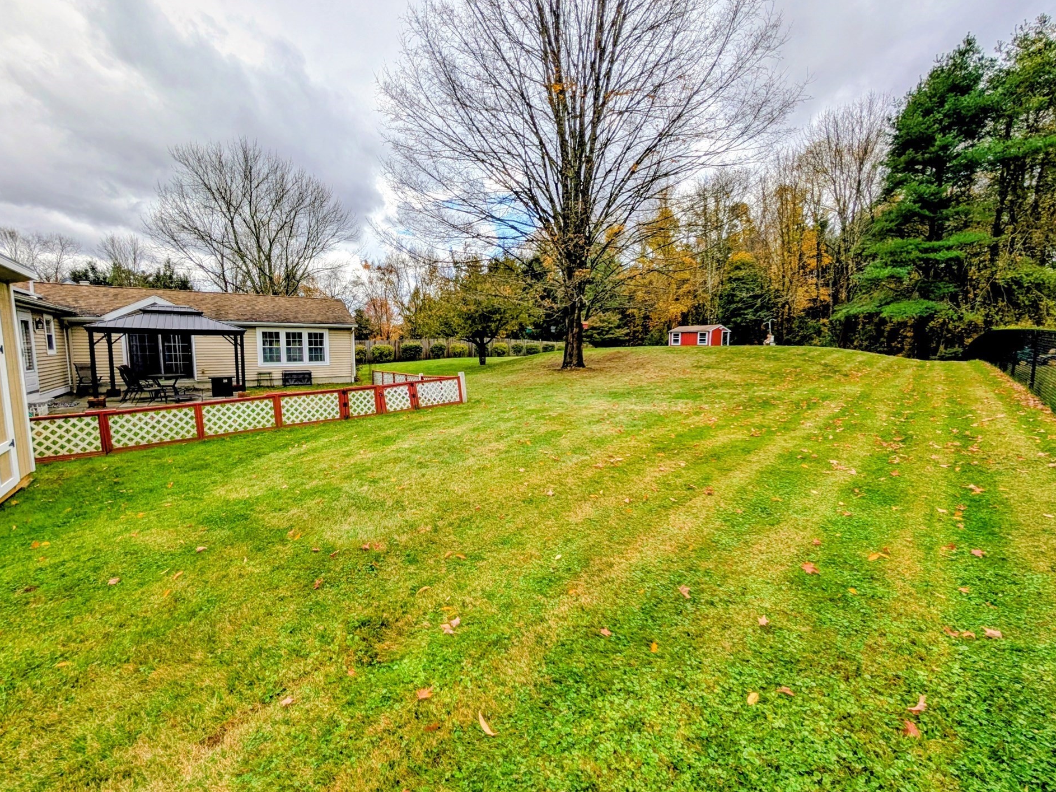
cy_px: 388
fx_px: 397
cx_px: 488
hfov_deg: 106.0
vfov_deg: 89.9
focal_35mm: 13
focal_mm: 2.02
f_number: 1.7
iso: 52
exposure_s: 1/2169
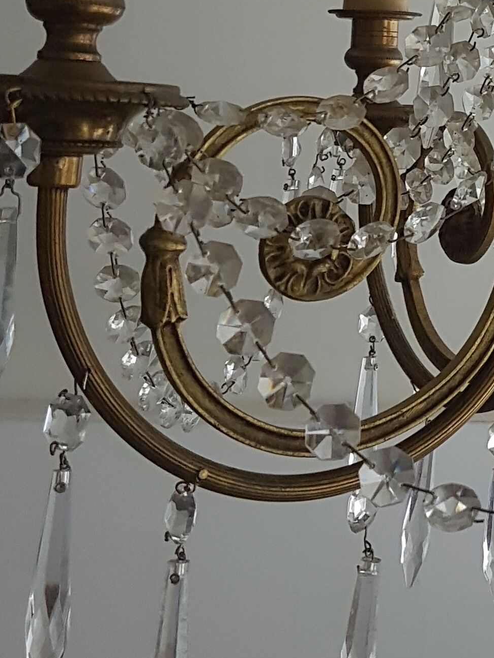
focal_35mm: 81
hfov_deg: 17.1
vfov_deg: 23.0
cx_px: 655
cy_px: -22
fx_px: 1541
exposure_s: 1/120
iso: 100
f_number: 1.7
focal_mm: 4.2
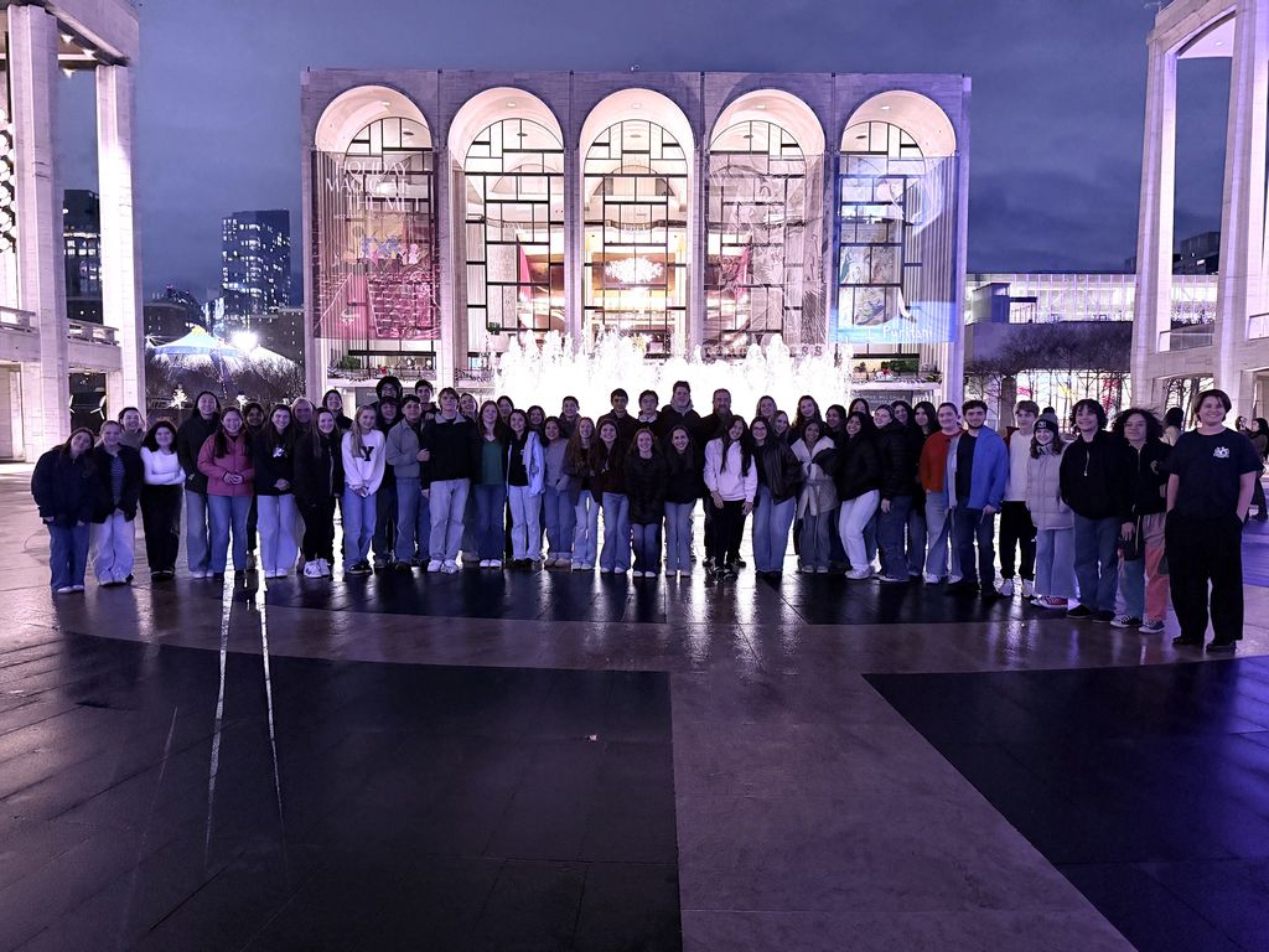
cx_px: 634
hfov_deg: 71.6
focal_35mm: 24
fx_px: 880
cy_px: 476
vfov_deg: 56.8
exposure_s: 1/40
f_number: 1.78
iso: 1000
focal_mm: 6.76
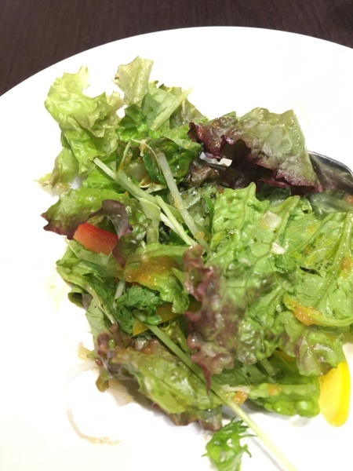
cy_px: 236
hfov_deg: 48.2
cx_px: 176
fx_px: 394
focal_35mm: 29
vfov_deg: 61.7
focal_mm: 4.15
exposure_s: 1/30
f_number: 2.2
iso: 160
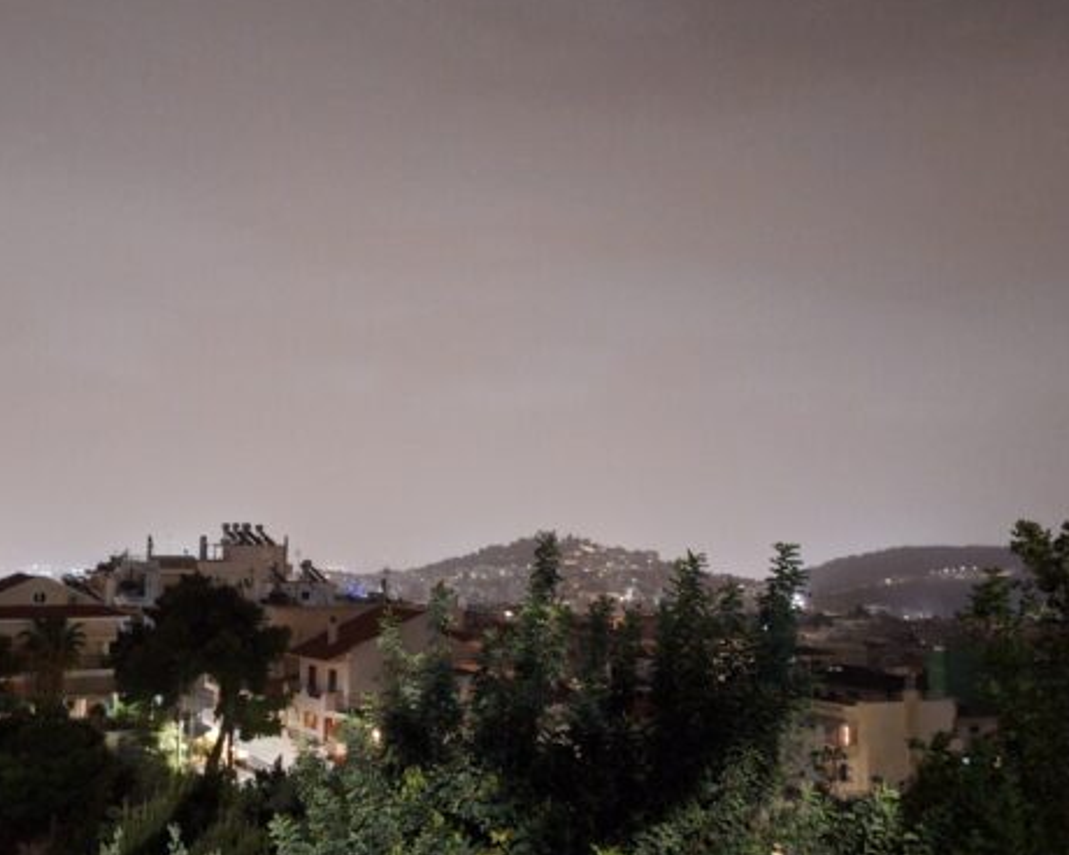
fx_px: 1329
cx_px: 472
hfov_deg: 43.7
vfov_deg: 35.7
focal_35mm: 42
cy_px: 436
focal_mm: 5.54
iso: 1600
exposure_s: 1/9
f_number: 1.8
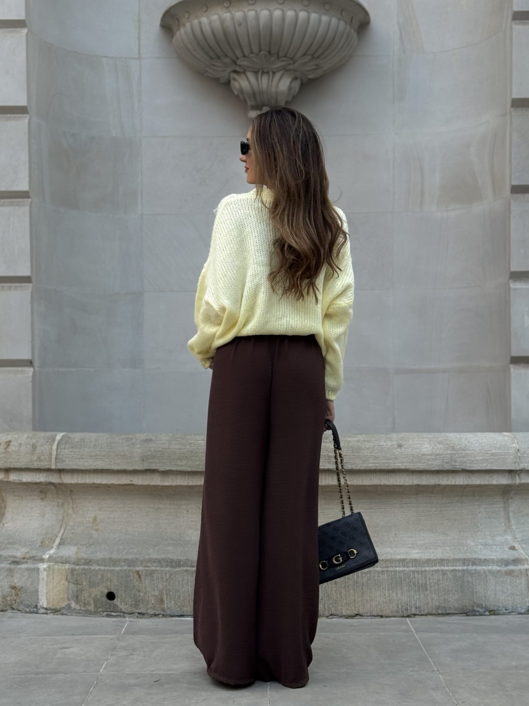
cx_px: 264
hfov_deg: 30.3
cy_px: 353
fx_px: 978
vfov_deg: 39.7
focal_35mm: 48
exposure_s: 1/171
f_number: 1.78
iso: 80
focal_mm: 6.76
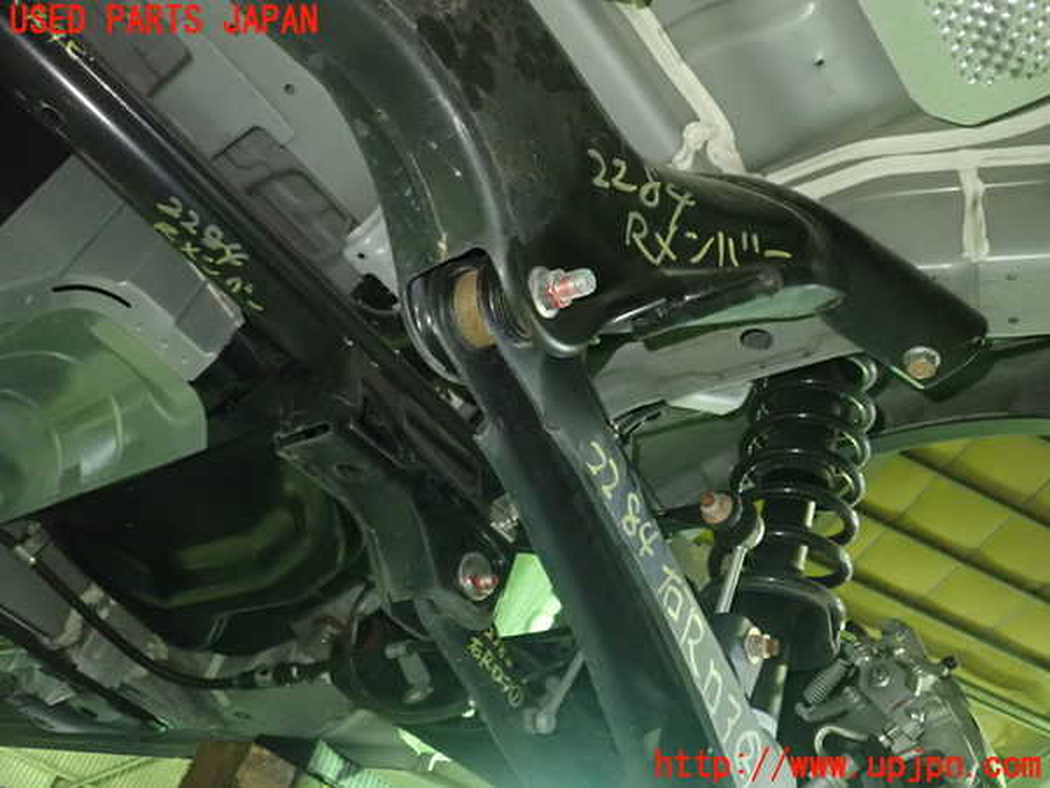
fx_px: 910
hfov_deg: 60.0
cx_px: 525
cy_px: 394
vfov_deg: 46.8
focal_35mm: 30
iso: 1600
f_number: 2.3
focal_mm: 5.5
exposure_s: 1/20
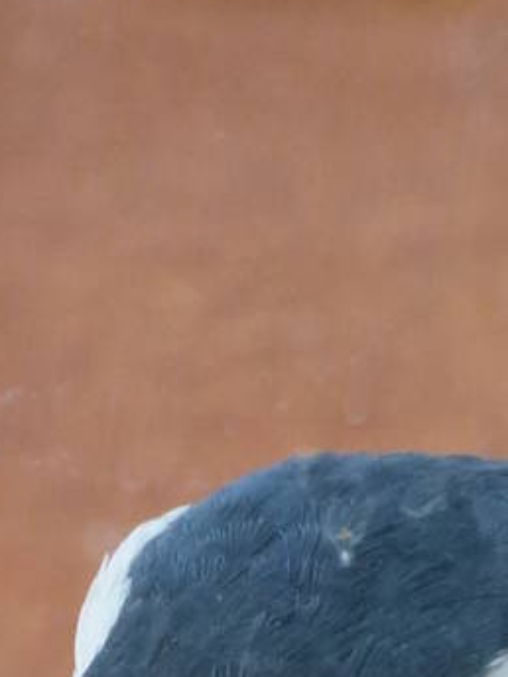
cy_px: 1515
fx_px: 5557
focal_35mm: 284
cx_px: 177
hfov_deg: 5.2
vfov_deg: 6.7
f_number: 4.5
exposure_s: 1/80
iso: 200
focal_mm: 10.9
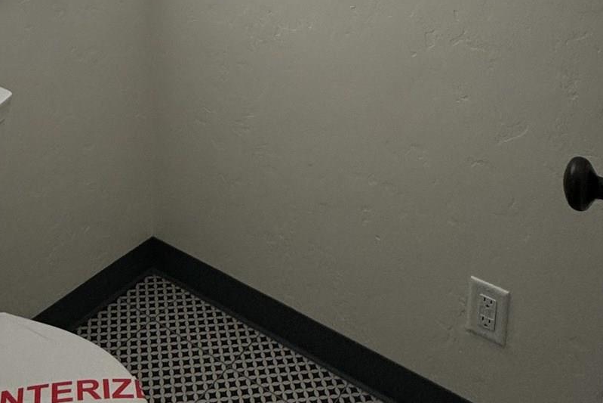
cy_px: -105
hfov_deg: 45.8
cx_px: 211
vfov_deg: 27.3
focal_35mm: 42
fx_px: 704
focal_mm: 2.22
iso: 160
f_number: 2.2
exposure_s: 1/99
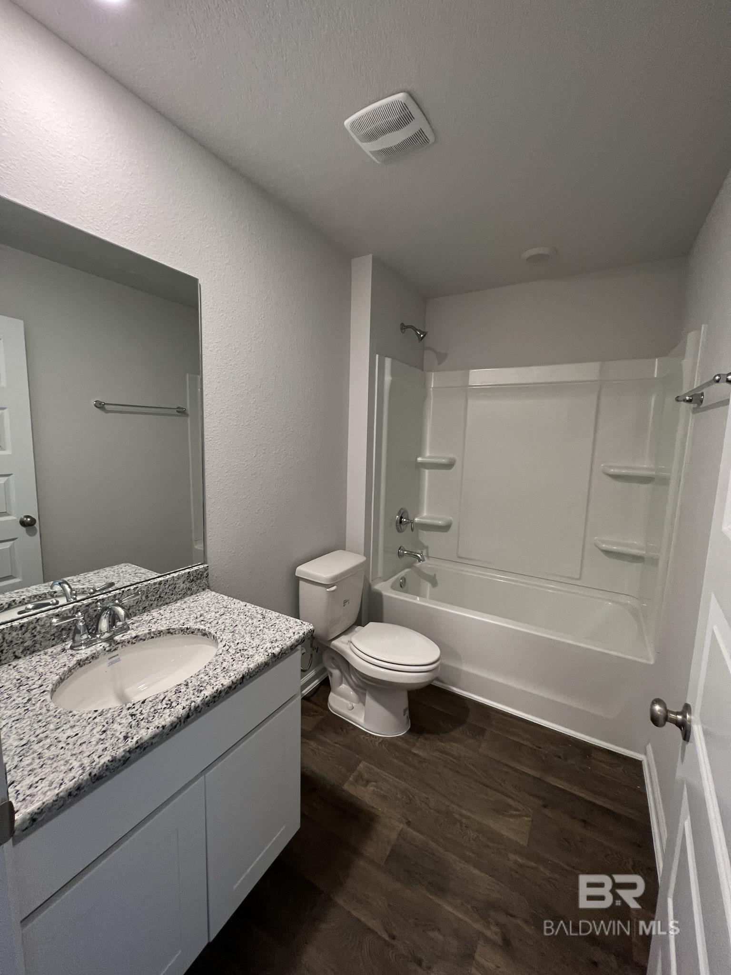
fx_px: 366
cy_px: 488
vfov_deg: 106.2
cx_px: 366
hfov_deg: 89.9
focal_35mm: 13
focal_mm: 1.57
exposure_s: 1/60
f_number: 1.8
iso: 200
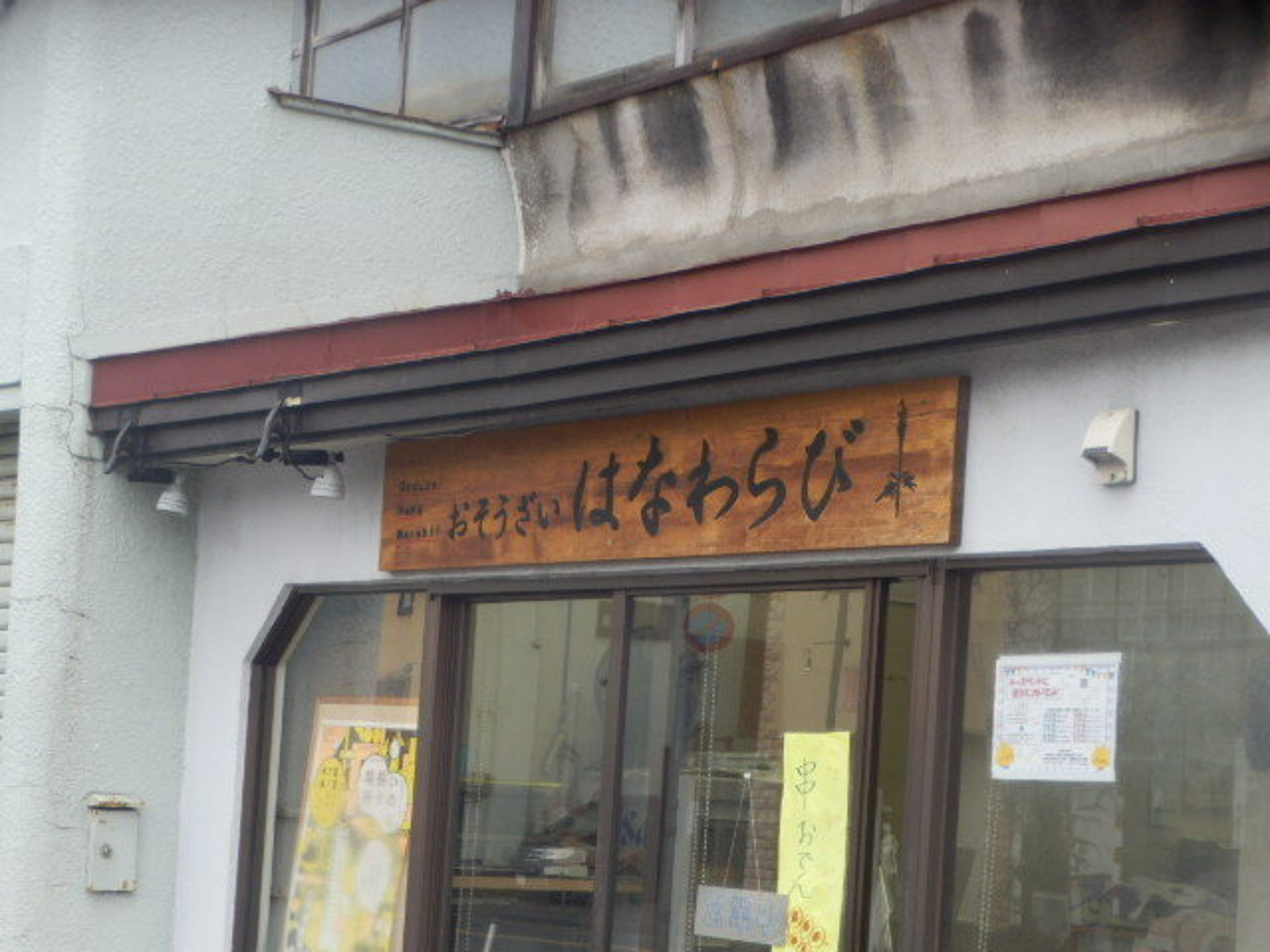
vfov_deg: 15.4
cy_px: 476
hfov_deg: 20.4
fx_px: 3522
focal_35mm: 96
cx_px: 635
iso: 250
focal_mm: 17.1
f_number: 5.3
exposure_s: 1/100
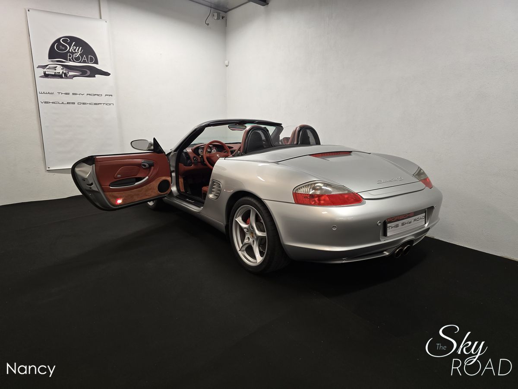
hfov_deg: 73.9
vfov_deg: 58.9
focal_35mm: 23
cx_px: 259
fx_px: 344
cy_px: 194
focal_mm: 6.3
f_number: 1.7
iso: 400
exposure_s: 1/100
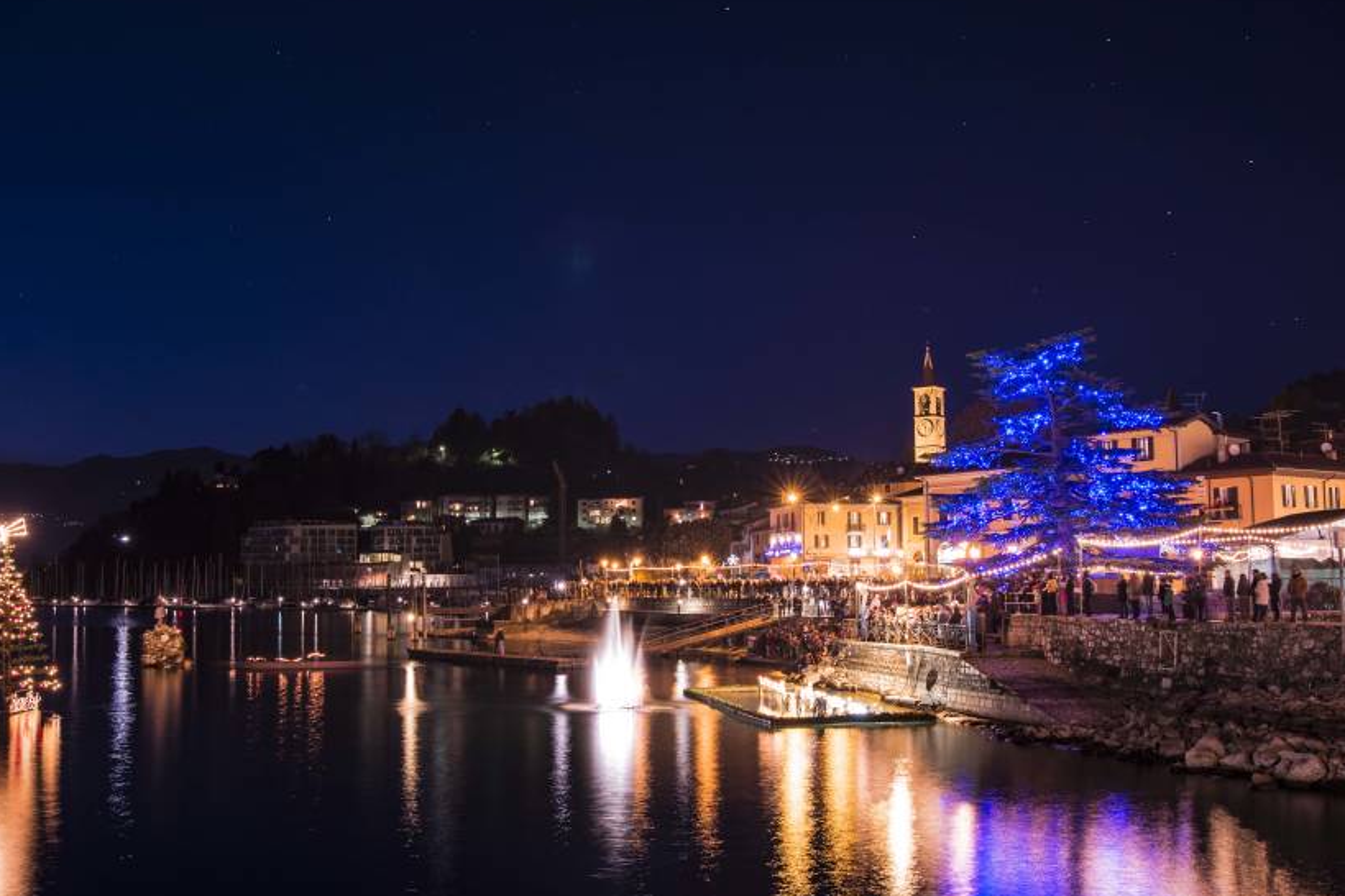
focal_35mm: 35
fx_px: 1308
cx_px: 598
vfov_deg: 37.8
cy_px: 483
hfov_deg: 54.3
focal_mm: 28
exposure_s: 13
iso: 100
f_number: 6.3
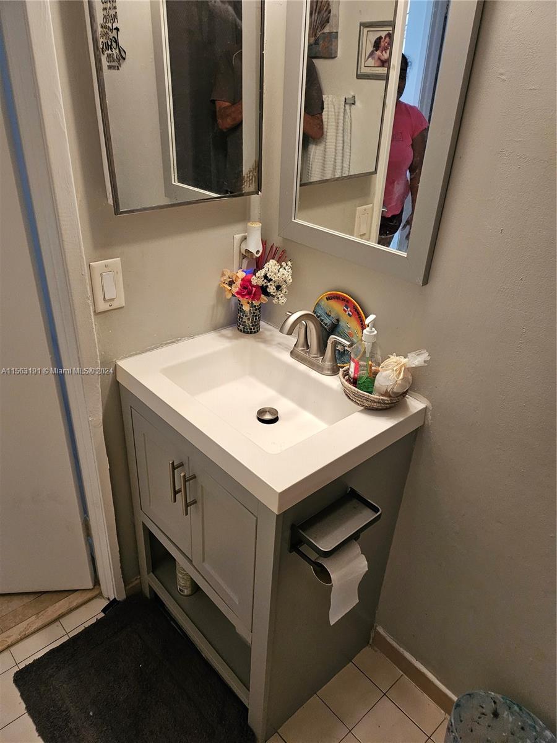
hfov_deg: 56.8
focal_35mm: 24
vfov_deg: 71.6
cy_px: 372
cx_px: 278
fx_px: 515
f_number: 1.8
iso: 800
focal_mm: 5
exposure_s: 1/120
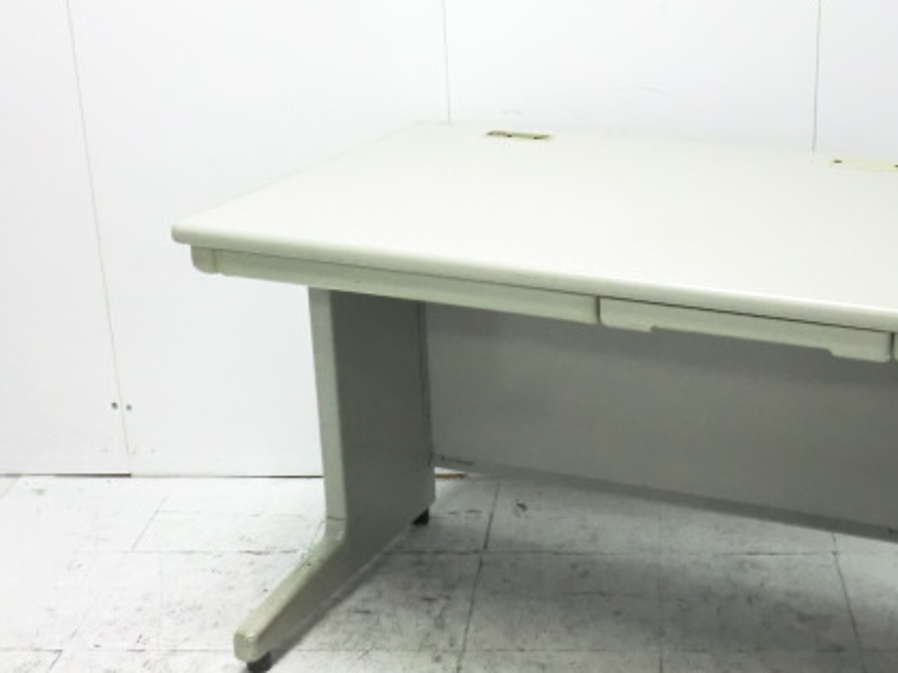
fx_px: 1504
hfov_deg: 32.8
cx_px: 637
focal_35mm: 58
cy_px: 317
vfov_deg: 25.2
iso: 800
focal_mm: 6.9
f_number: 3.9
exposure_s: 1/50
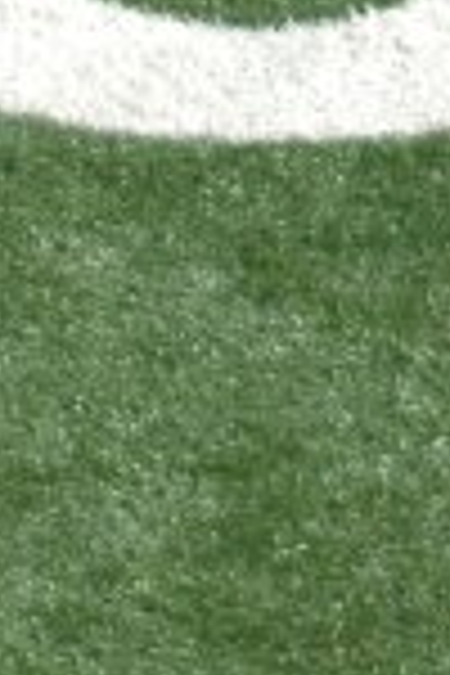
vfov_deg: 0.9
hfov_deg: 0.6
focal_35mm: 2404
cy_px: 446
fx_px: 45071
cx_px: -443
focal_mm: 400
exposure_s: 1/500
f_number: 5.6
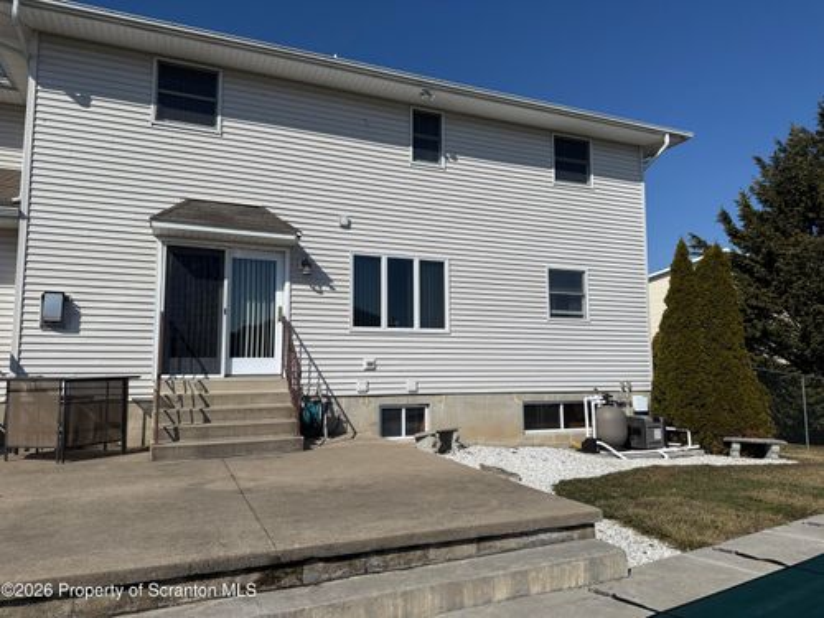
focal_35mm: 24
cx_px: 412
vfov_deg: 56.8
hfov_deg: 71.6
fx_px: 571
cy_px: 309
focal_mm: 6.76
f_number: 1.78
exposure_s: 1/14286
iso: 80
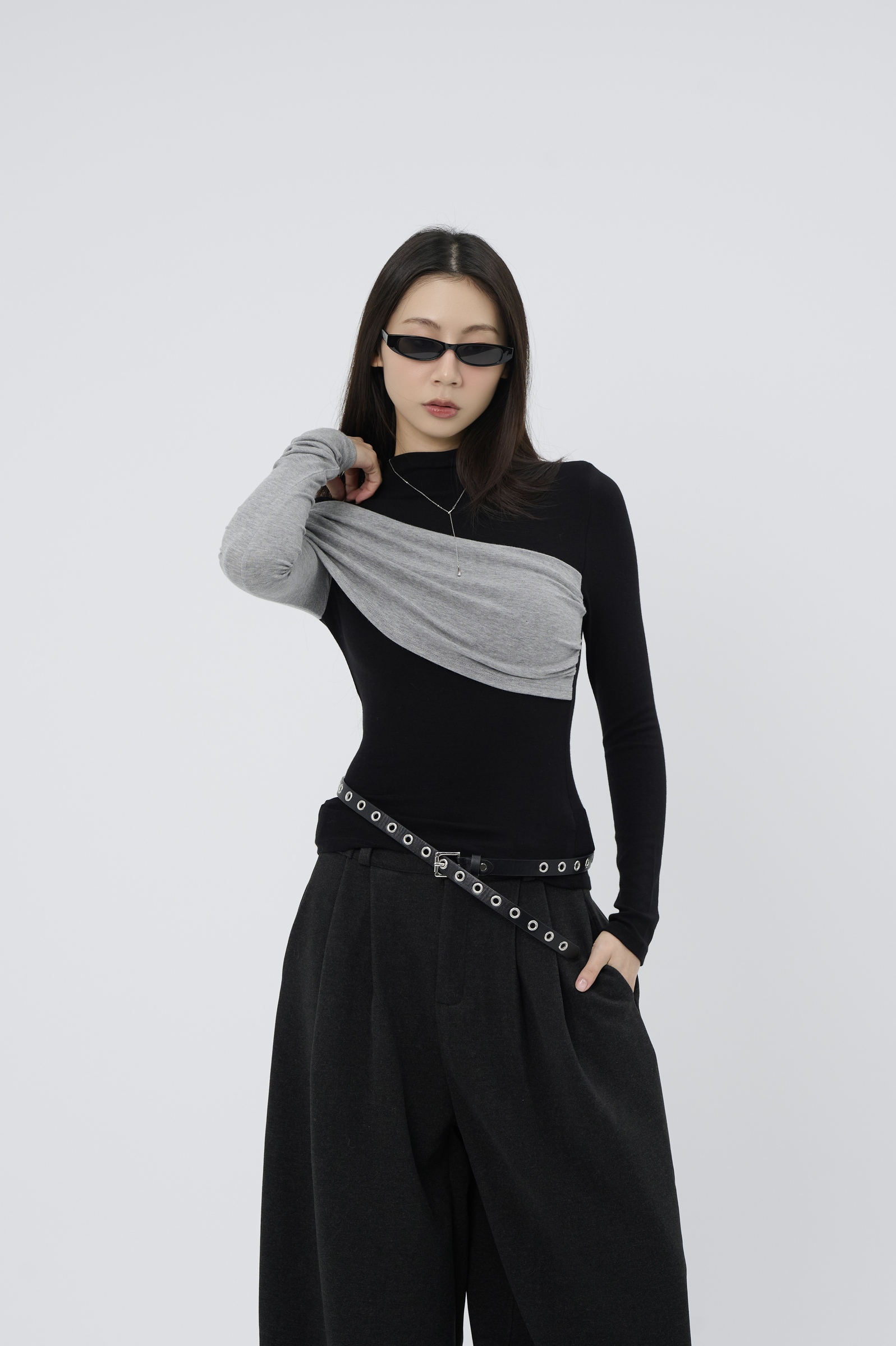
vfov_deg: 19.5
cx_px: 448
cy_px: 673
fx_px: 3925
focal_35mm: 105
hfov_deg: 13.0
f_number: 5.6
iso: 400
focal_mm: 105
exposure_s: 1/125
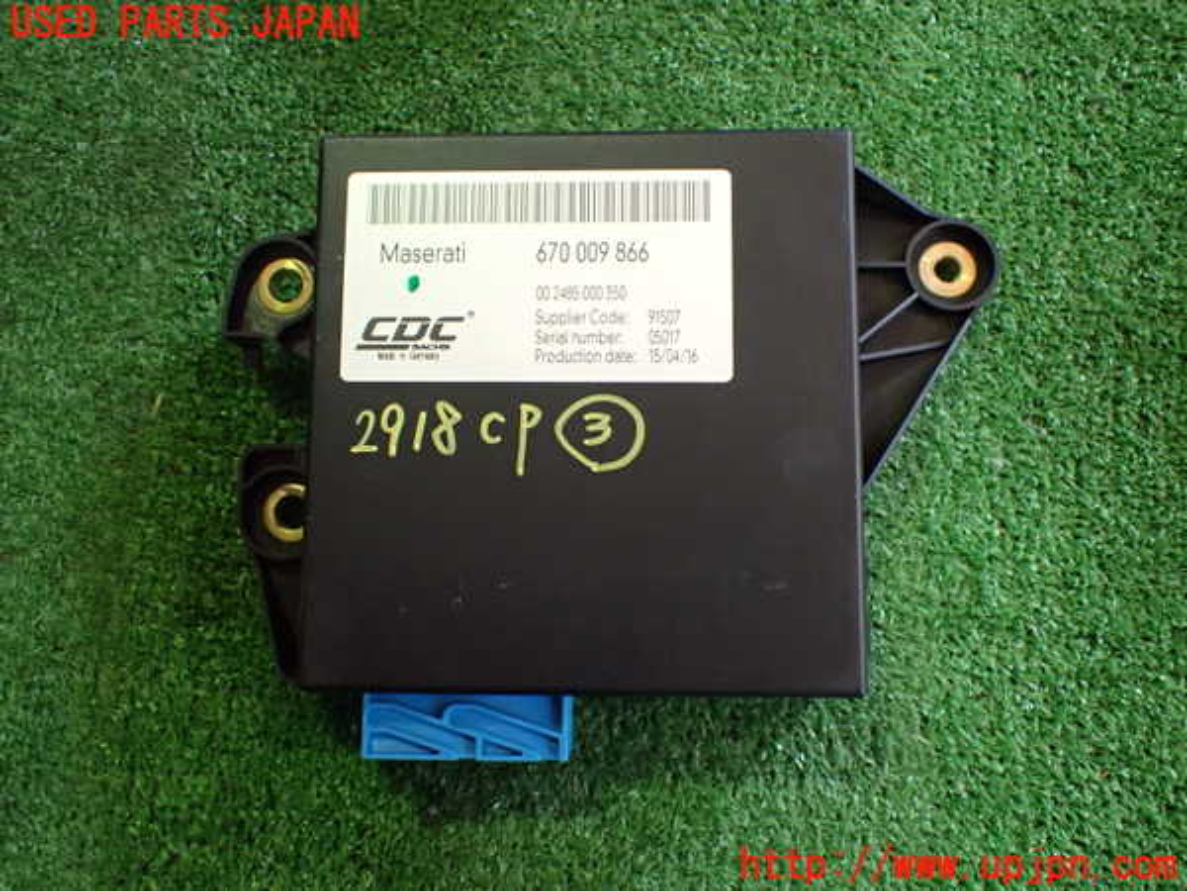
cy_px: 446
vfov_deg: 46.8
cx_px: 594
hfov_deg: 60.0
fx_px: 1029
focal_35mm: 30
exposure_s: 1/125
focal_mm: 5.4
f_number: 2.3
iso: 640
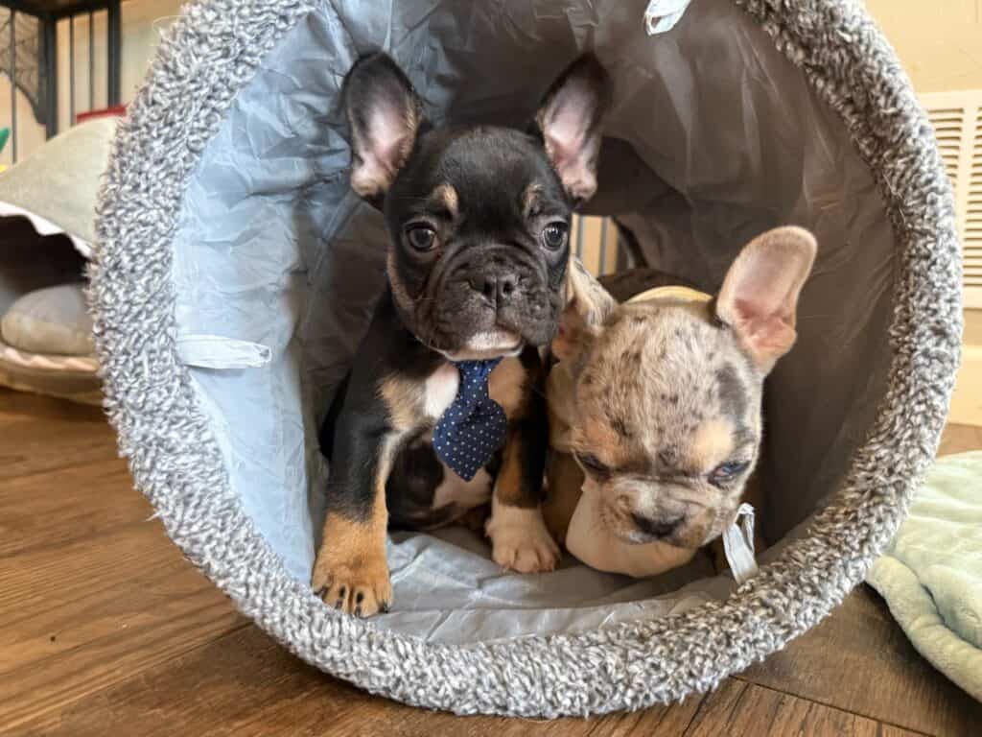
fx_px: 681
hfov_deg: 71.6
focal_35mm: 24
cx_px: 491
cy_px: 368
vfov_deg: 56.8
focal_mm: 6.76
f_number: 1.78
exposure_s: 1/60
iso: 400
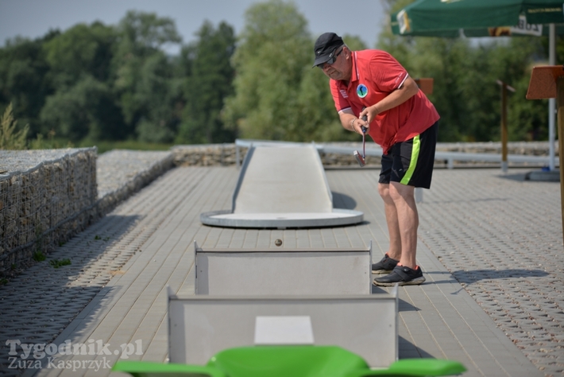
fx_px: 1755
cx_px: 282
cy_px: 188
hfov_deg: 18.3
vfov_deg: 12.2
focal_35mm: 112
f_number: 3.2
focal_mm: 112
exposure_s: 1/4000
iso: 100
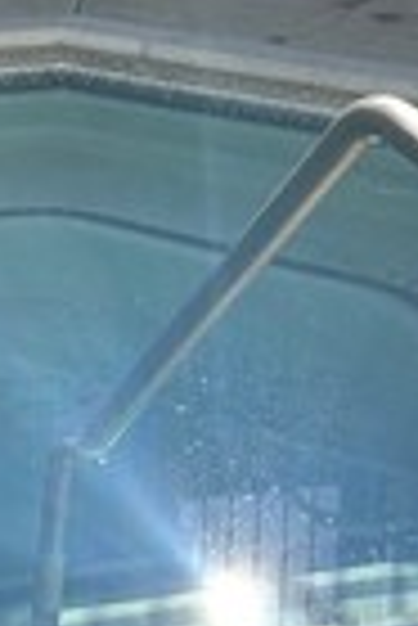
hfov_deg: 11.8
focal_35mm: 115
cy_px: 122
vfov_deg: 17.6
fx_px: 1998
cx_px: 27
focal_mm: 6.86
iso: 80
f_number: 1.78
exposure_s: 1/2155
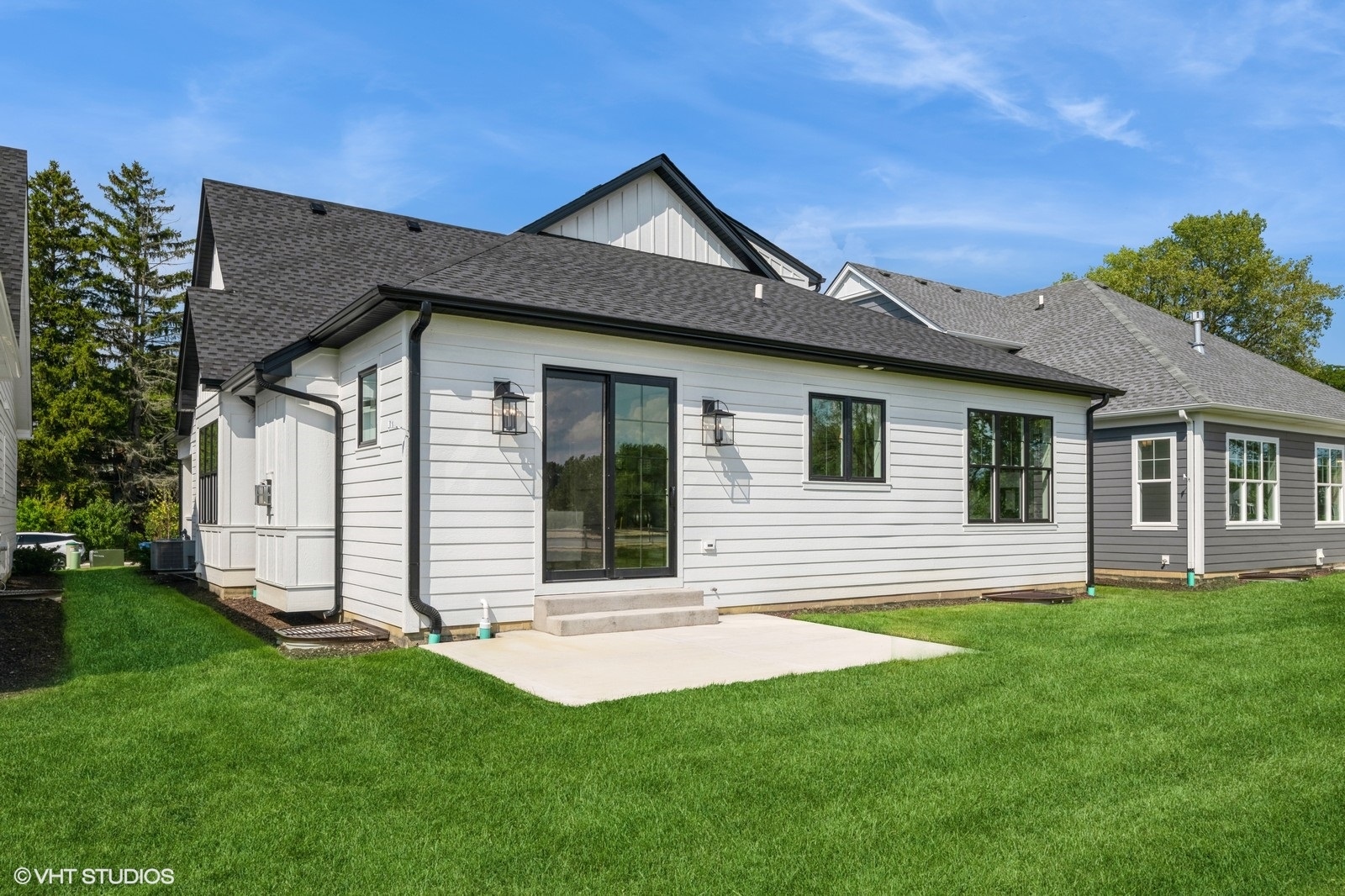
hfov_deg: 73.8
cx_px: 672
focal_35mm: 24
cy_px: 448
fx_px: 896
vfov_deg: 53.1
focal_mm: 24
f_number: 8
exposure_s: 1/500
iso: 200
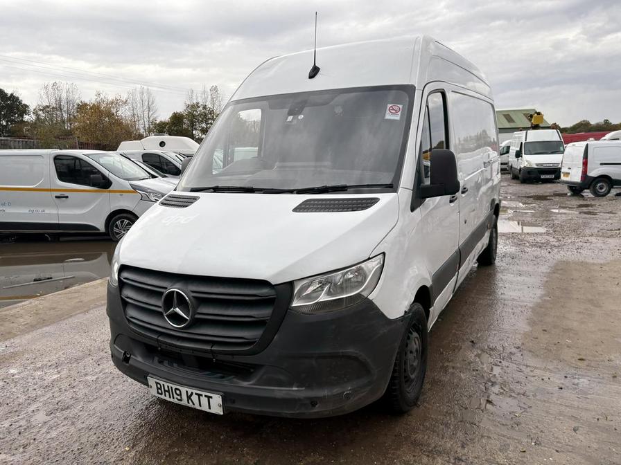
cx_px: 310
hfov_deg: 67.3
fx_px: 466
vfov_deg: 53.1
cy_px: 232
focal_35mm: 26
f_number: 1.6
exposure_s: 1/369
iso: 50
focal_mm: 5.96
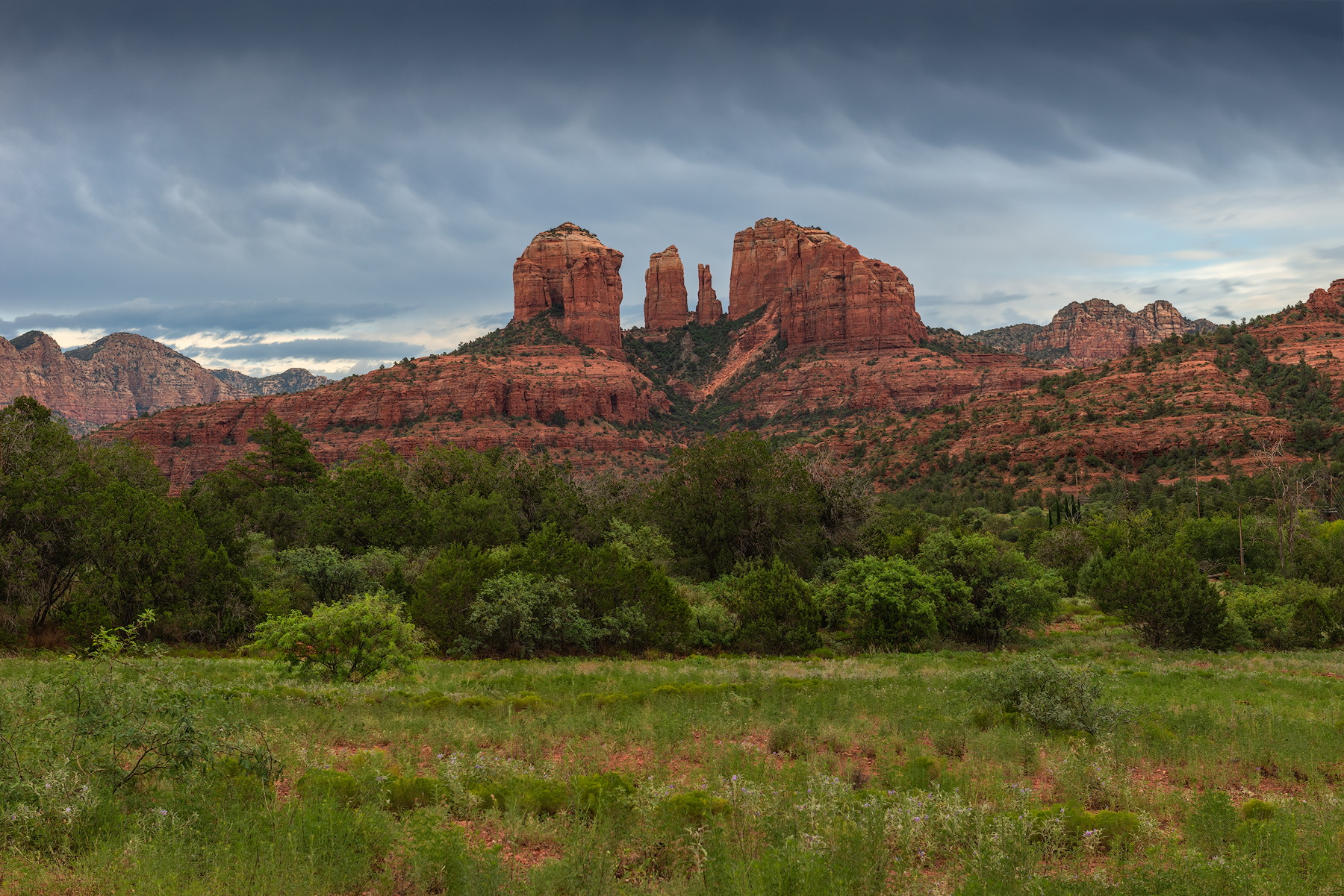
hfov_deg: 32.4
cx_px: 672
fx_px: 2315
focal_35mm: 62
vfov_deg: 21.9
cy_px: 448
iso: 100
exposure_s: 1/50
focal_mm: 62
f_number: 11
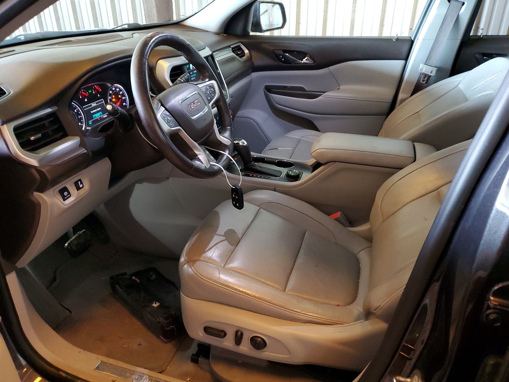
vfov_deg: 53.1
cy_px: 191
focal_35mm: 26
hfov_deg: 67.3
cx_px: 254
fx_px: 382
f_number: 1.5
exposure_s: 1/17
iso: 302
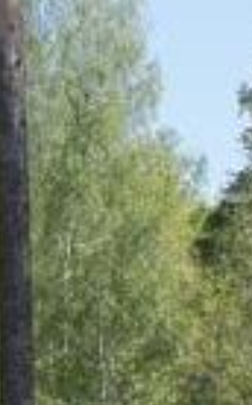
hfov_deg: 5.7
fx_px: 2428
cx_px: -352
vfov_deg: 9.5
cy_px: 360
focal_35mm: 220
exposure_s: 1/500
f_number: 8
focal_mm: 21
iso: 400
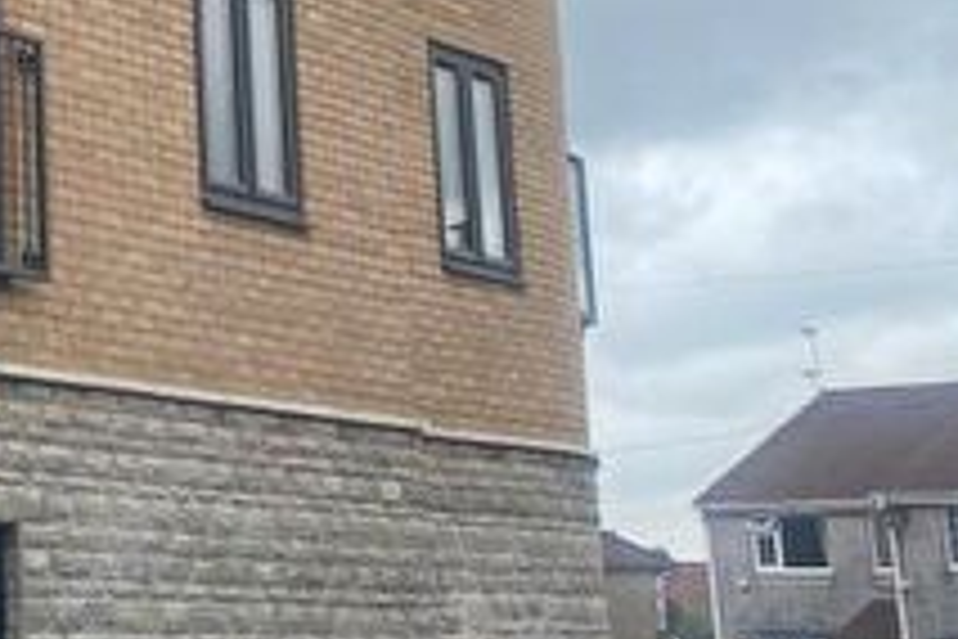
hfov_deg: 20.5
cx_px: -360
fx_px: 2368
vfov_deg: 15.1
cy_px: 11
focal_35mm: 89
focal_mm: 4.25
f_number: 1.8
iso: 32
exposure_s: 1/2513
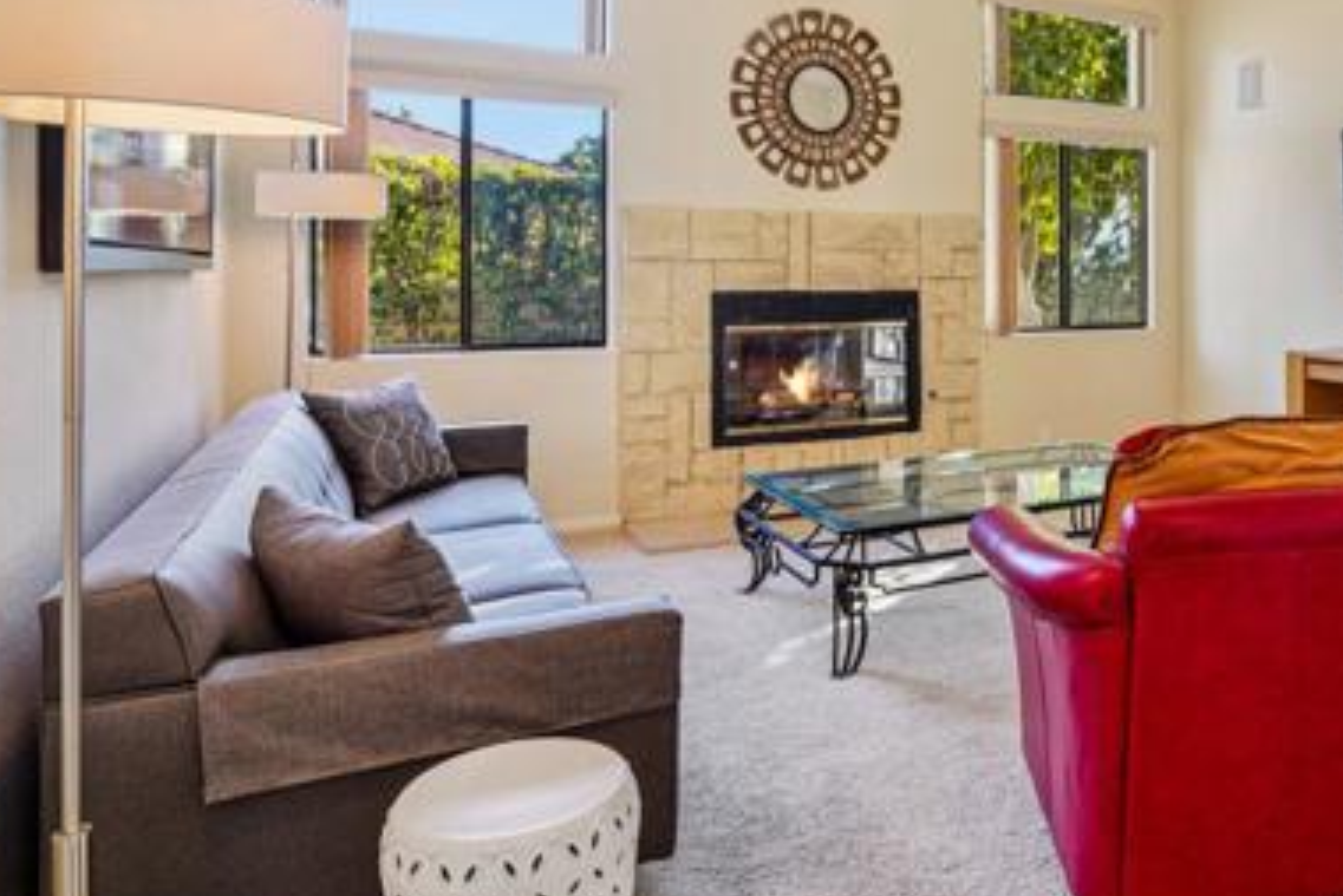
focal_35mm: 27
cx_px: 1028
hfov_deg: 62.9
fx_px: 1008
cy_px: 289
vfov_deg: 47.1
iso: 400
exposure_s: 1/10
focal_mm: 16
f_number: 8
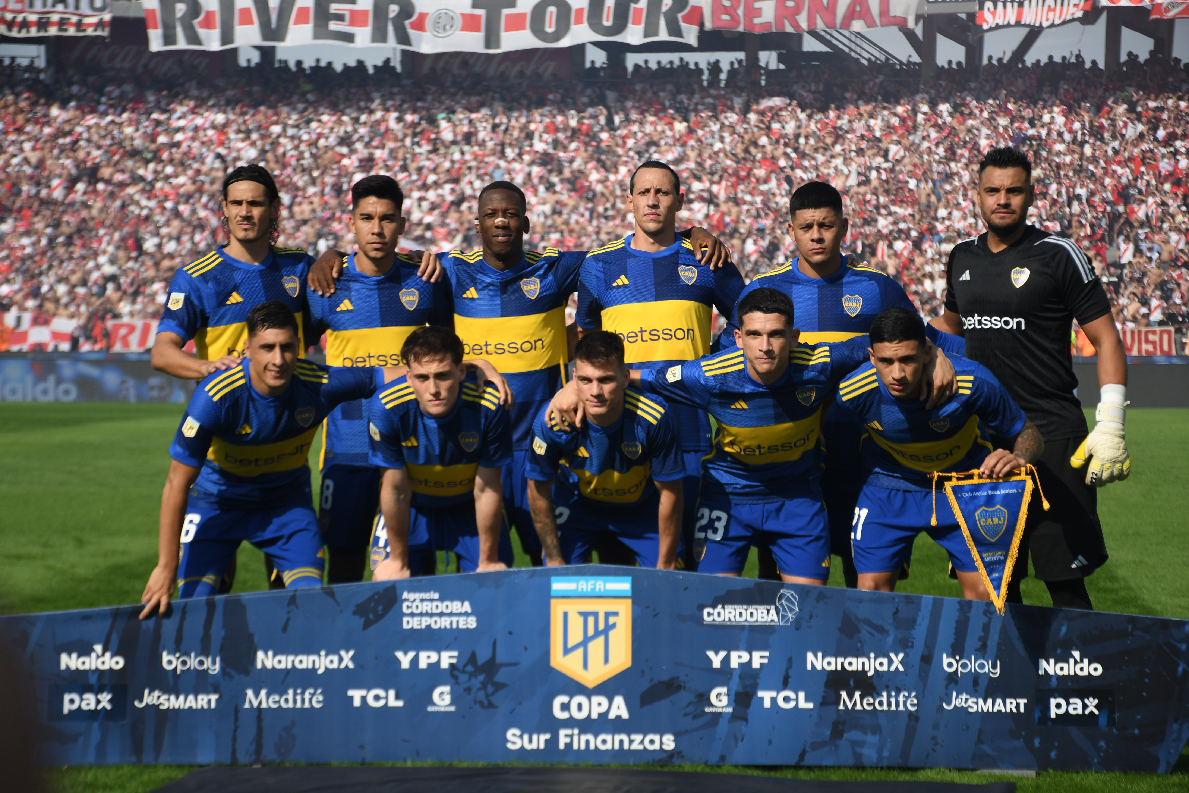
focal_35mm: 120
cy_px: 396
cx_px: 594
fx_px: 3963
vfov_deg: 11.4
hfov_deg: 17.1
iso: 200
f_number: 5.3
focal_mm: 80
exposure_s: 1/1600
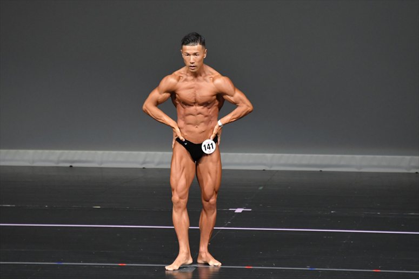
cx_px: 210
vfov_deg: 3.7
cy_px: 140
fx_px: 4363
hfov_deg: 5.5
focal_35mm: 375
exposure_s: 1/400
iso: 4000
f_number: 5.6
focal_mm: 250
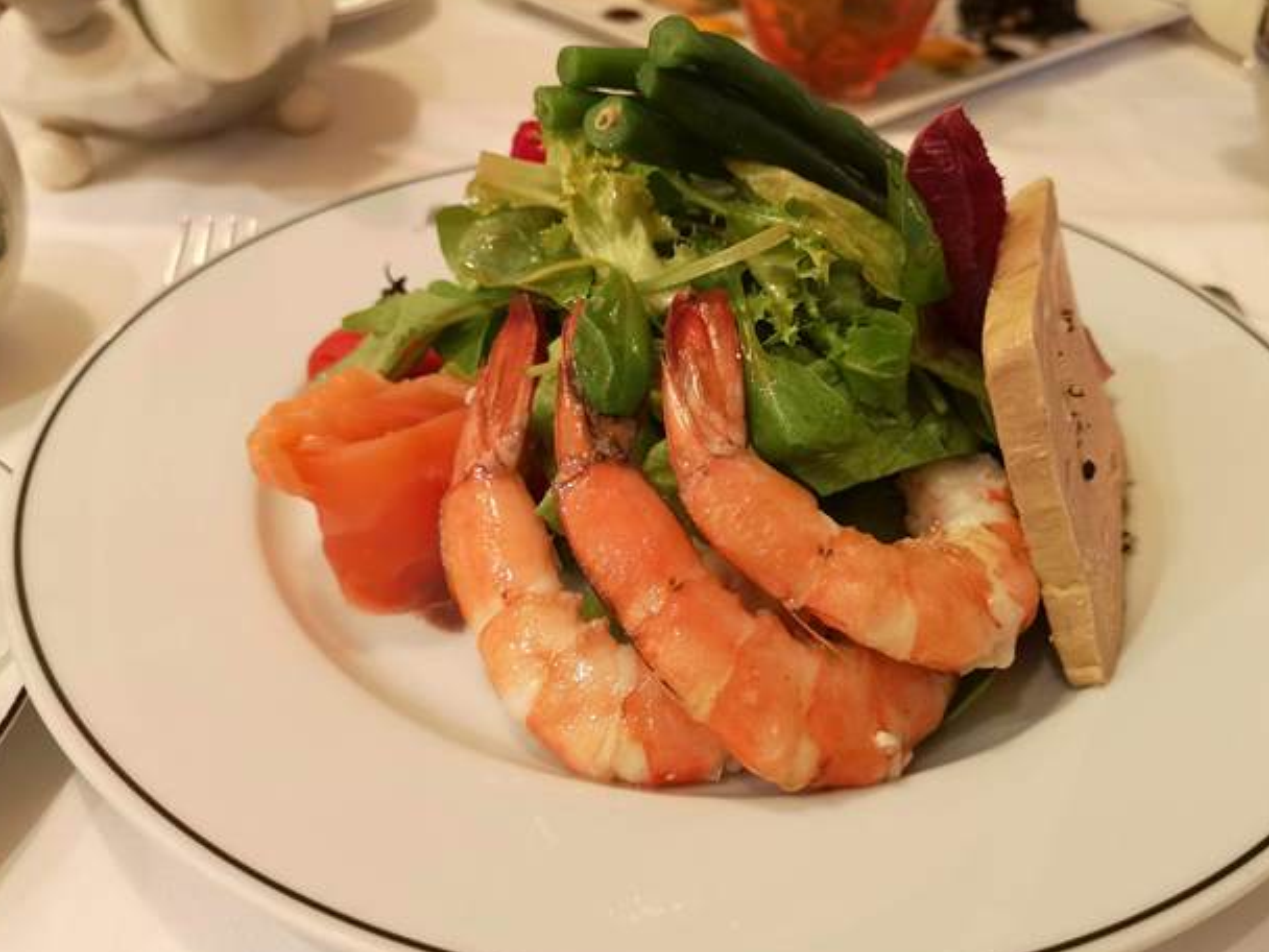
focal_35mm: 32
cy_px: 478
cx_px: 693
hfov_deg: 56.7
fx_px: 1173
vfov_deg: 44.2
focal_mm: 3.95
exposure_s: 1/33.3
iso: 200
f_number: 1.8
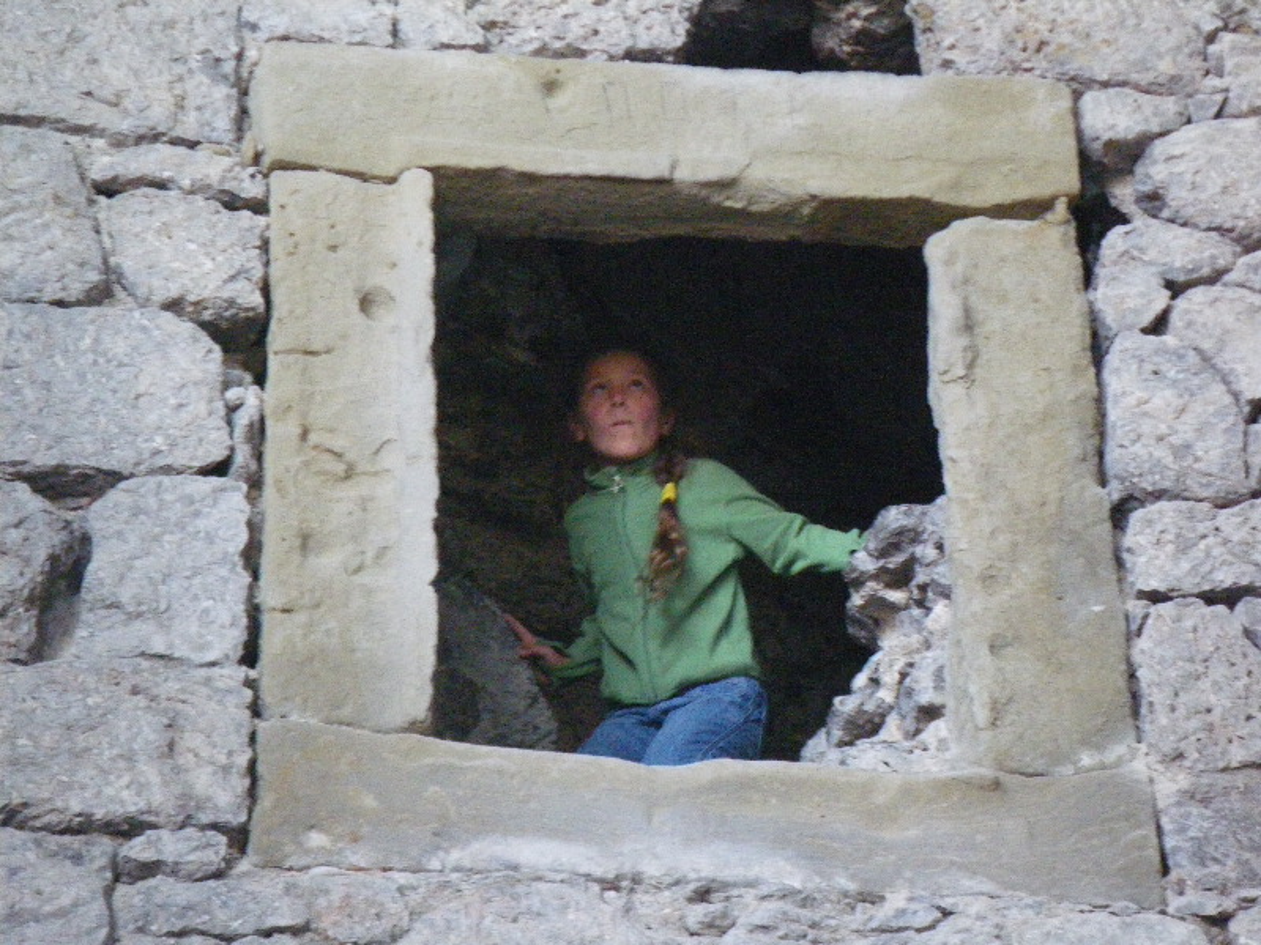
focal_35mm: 140
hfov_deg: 14.1
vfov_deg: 10.6
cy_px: 472
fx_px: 5100
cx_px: 630
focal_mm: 25
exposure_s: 1/50
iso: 800
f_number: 5.5
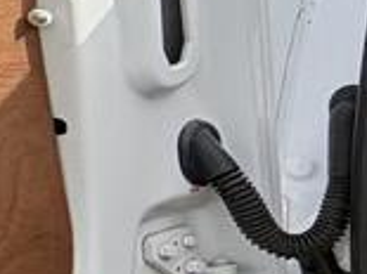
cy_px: 194
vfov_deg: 18.1
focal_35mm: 81
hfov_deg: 12.8
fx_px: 858
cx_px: 1013
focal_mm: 2.22
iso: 64
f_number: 2.2
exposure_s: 1/381
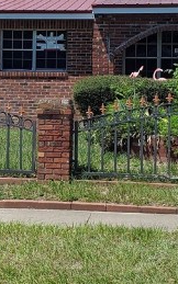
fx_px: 846
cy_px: 79
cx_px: 38
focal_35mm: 109
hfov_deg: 12.0
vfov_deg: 19.0
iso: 50
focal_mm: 4.3
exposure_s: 1/1707
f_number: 2.4
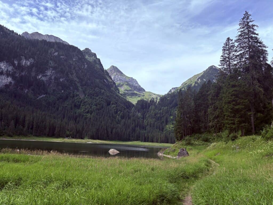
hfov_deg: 67.3
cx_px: 136
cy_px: 102
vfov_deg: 53.1
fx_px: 205
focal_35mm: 26
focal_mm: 5.96
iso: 50
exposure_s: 1/2985
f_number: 1.6
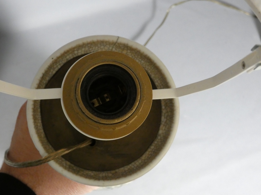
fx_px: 400
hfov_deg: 36.2
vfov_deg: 27.5
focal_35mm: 53
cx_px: 130
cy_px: 98
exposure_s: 1/125
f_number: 3.9
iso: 800
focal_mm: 9.5
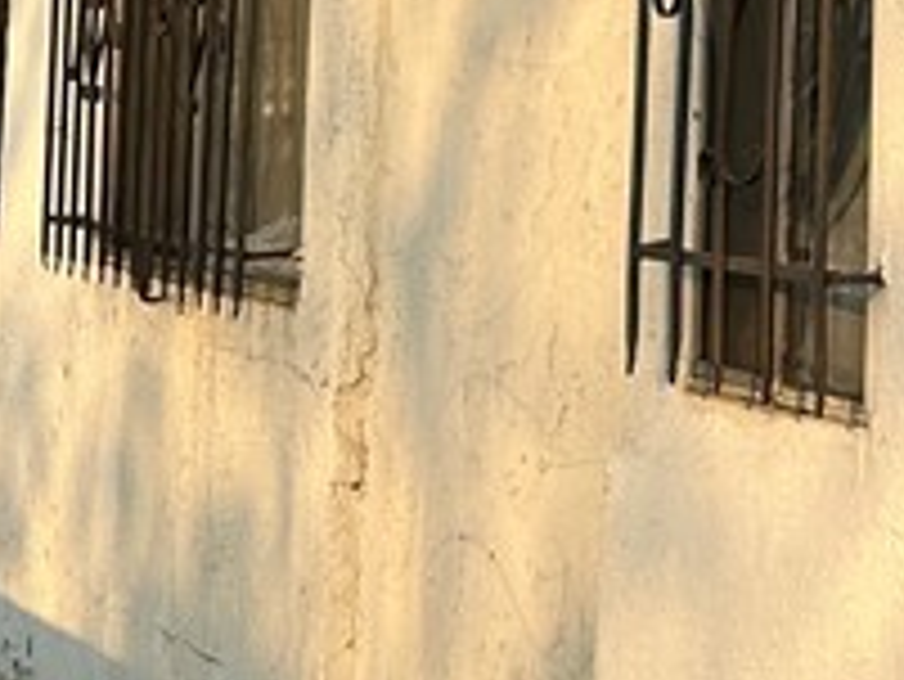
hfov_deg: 14.5
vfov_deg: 11.8
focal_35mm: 122
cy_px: -252
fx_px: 3188
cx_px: 1529
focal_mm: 6.86
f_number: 1.78
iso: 80
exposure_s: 1/3597
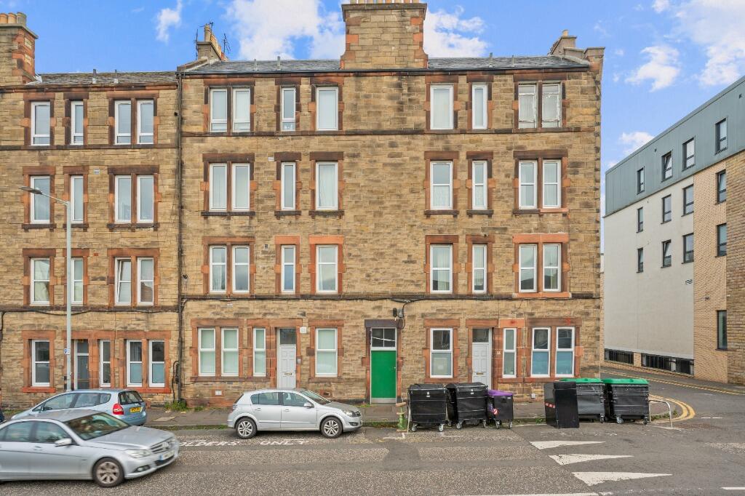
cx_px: 372
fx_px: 352
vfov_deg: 70.4
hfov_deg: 93.3
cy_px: 248
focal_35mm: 17
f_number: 7.1
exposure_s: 1/80
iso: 100
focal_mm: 17
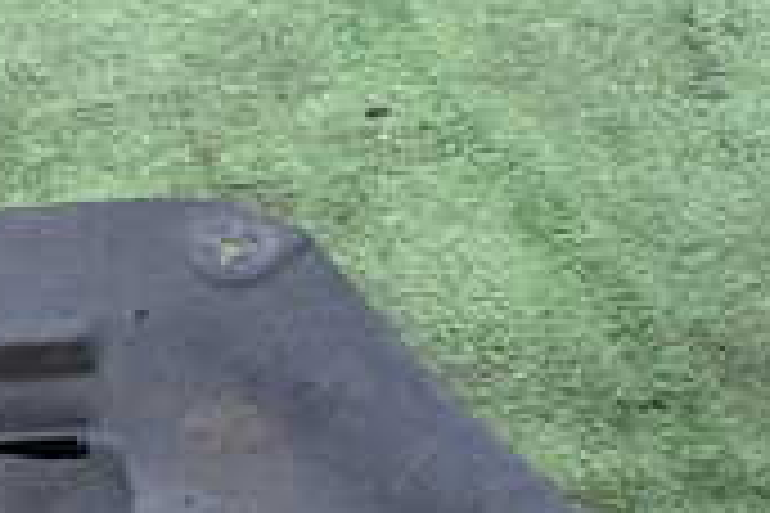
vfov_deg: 14.0
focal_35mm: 91
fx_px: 1946
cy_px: 783
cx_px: -374
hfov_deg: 19.6
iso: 100
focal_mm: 4.5
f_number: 2.8
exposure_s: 1/125
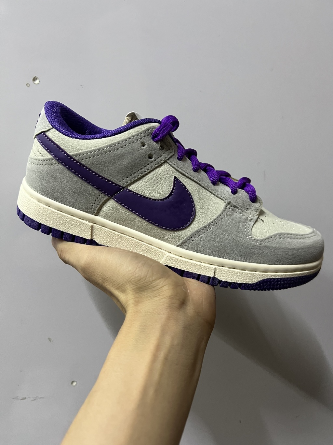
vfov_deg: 67.3
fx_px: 333
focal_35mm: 26
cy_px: 222
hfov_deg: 53.1
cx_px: 166
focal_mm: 5.7
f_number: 1.5
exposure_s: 1/60
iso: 250
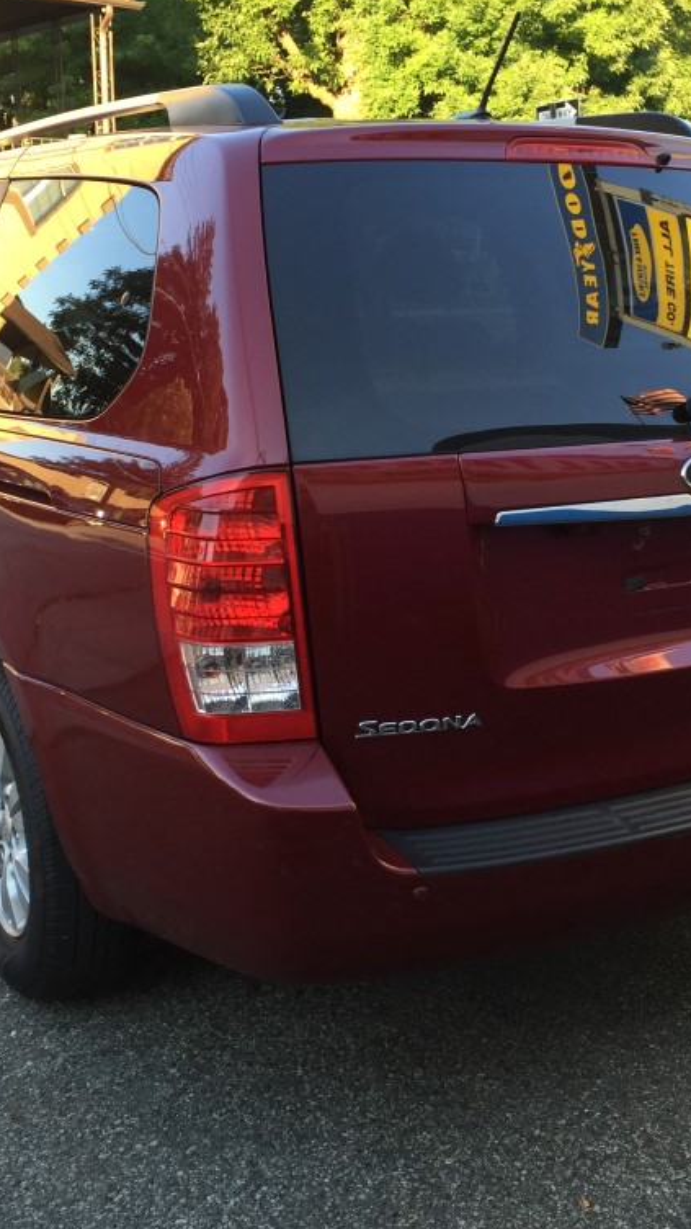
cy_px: 605
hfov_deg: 27.7
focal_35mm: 43
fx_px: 1401
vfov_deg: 47.4
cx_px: 386
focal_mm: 4.15
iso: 32
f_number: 2.2
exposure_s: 1/120
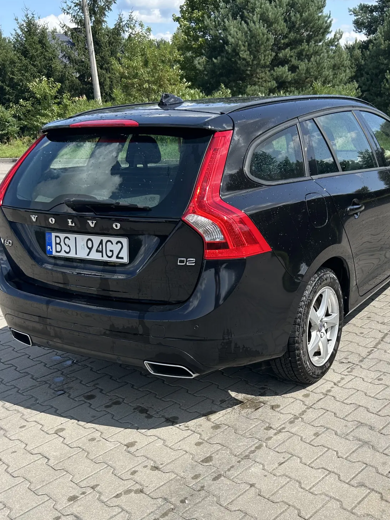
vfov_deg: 48.9
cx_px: 266
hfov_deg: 38.2
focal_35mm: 37
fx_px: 556
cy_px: 365
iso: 50
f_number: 1.5
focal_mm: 5.7
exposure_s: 1/3460
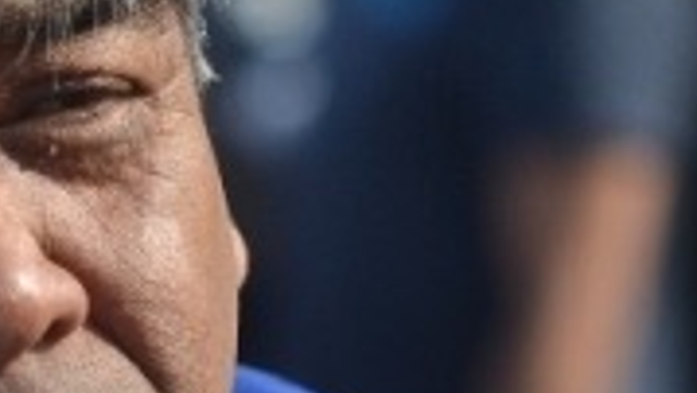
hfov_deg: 3.7
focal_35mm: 589
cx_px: 175
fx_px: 10891
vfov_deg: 2.1
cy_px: 89
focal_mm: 105
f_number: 5.6
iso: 400
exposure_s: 1/1250
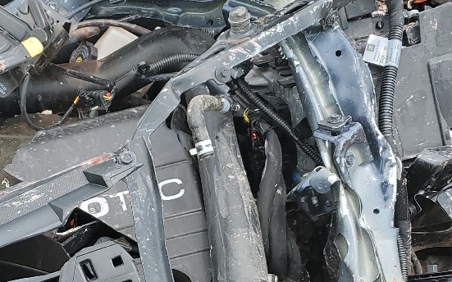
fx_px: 985
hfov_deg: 25.6
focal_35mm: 80
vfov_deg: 16.0
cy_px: 273
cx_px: 137
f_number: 1.5
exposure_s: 1/1000
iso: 50
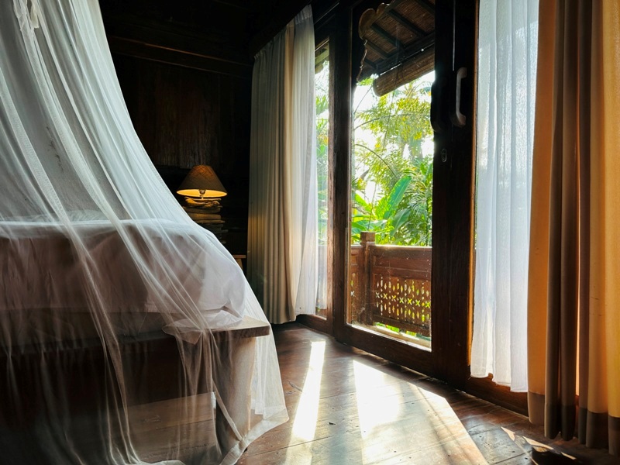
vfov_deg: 56.8
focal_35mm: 24
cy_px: 232
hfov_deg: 71.6
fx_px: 430
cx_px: 310
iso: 64
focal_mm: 6.86
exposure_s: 1/157
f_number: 1.78
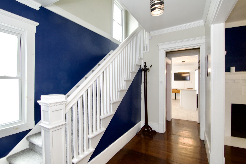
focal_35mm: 16
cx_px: 123
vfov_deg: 72.1
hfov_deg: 95.0
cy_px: 82
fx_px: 113
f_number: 7.1
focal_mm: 11
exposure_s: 1/15
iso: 320
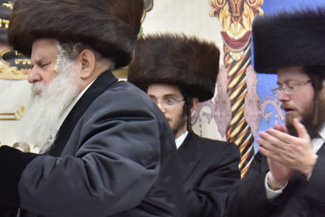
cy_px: 143
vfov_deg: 9.0
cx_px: -6
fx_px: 1373
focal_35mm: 152
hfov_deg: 13.3
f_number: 4
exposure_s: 1/160
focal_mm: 66
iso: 2000
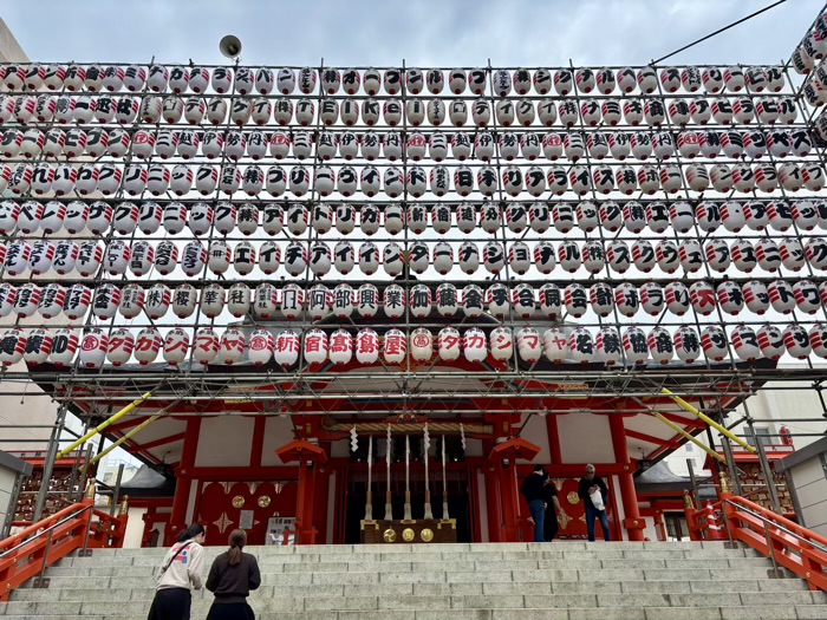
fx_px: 621
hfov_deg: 67.3
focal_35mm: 26
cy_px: 310
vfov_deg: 53.1
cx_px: 414
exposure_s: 1/1522
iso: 50
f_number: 1.6
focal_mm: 5.96
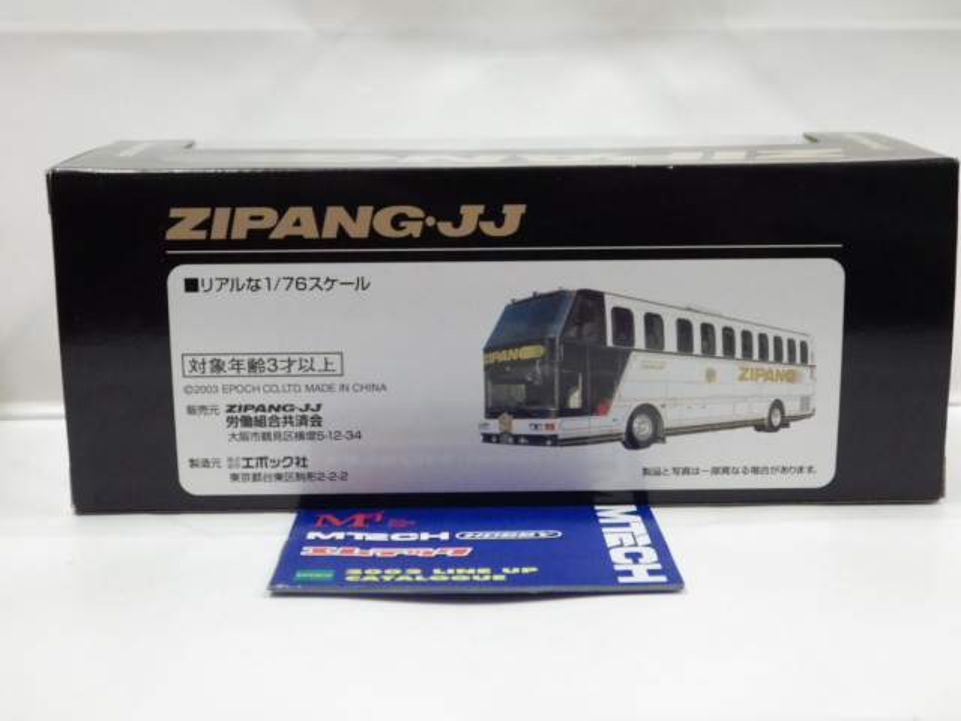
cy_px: 360
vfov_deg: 24.8
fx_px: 1638
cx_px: 480
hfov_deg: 32.7
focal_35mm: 59
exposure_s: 1/60
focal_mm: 10.7
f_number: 4
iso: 640
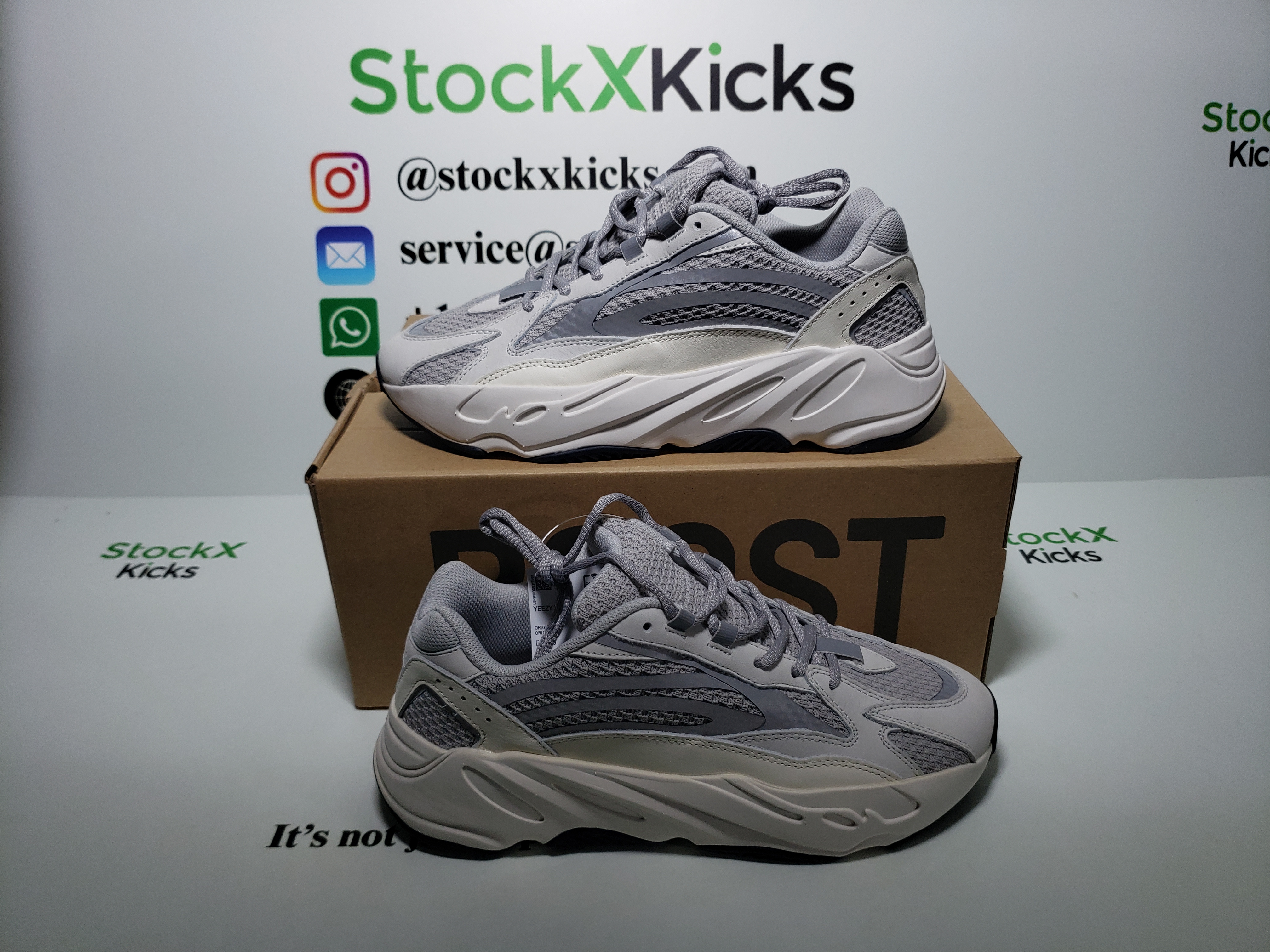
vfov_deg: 53.1
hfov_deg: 67.3
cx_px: 635
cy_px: 476
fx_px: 954
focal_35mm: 26
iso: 50
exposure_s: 1/495
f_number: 1.5
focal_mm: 4.3
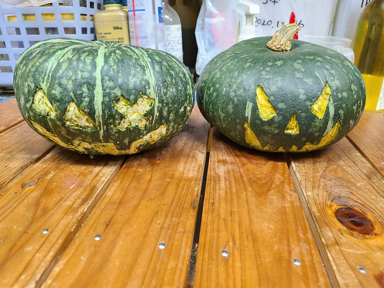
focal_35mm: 26
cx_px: 192
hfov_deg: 67.3
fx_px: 288
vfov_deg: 53.1
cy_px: 144
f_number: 1.8
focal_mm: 5.4
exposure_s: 1/50
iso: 500
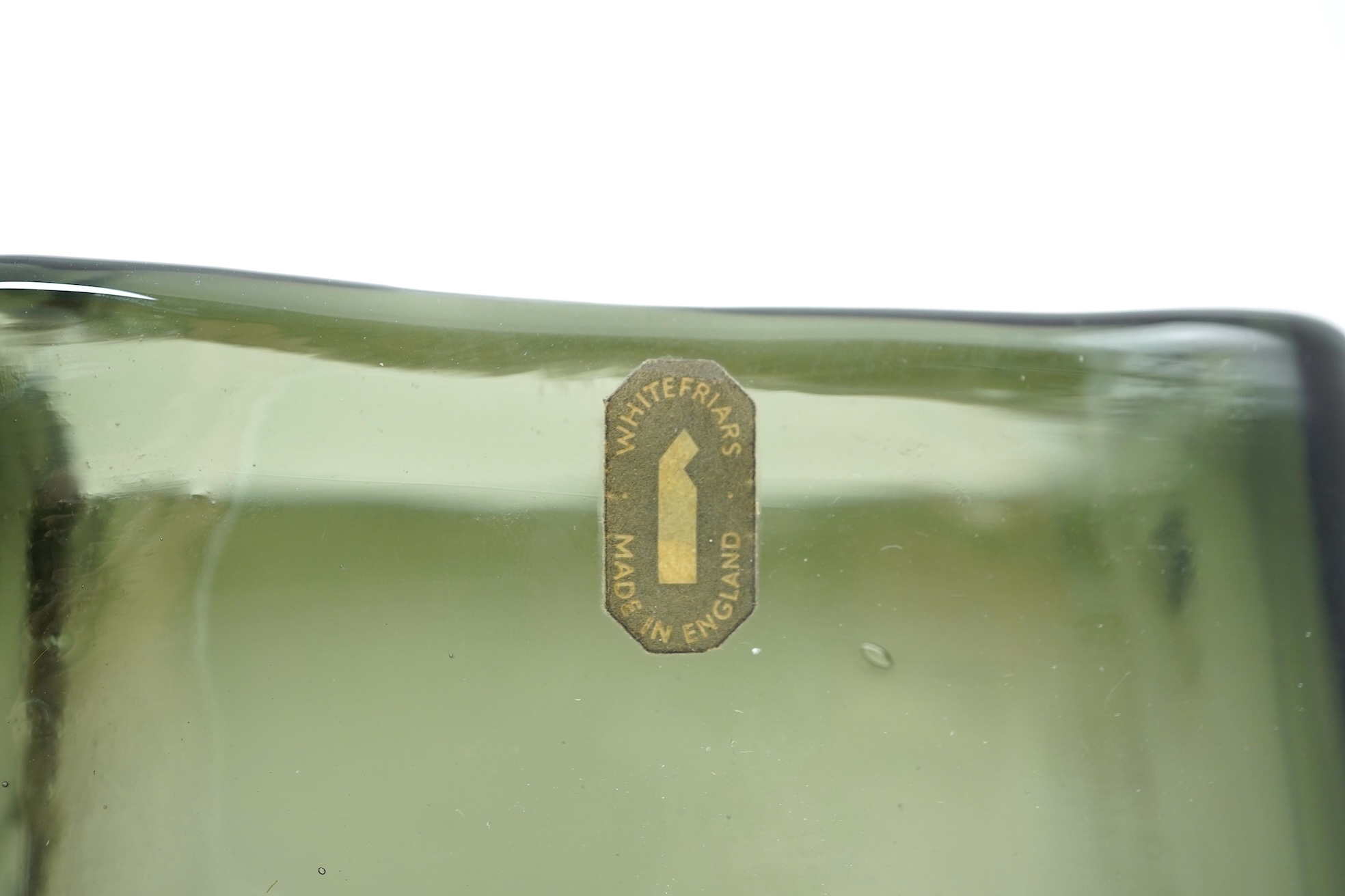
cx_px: 672
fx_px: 1681
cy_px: 448
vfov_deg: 29.9
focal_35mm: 45
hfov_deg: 43.6
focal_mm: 30
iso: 500
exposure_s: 1/40
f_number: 7.1
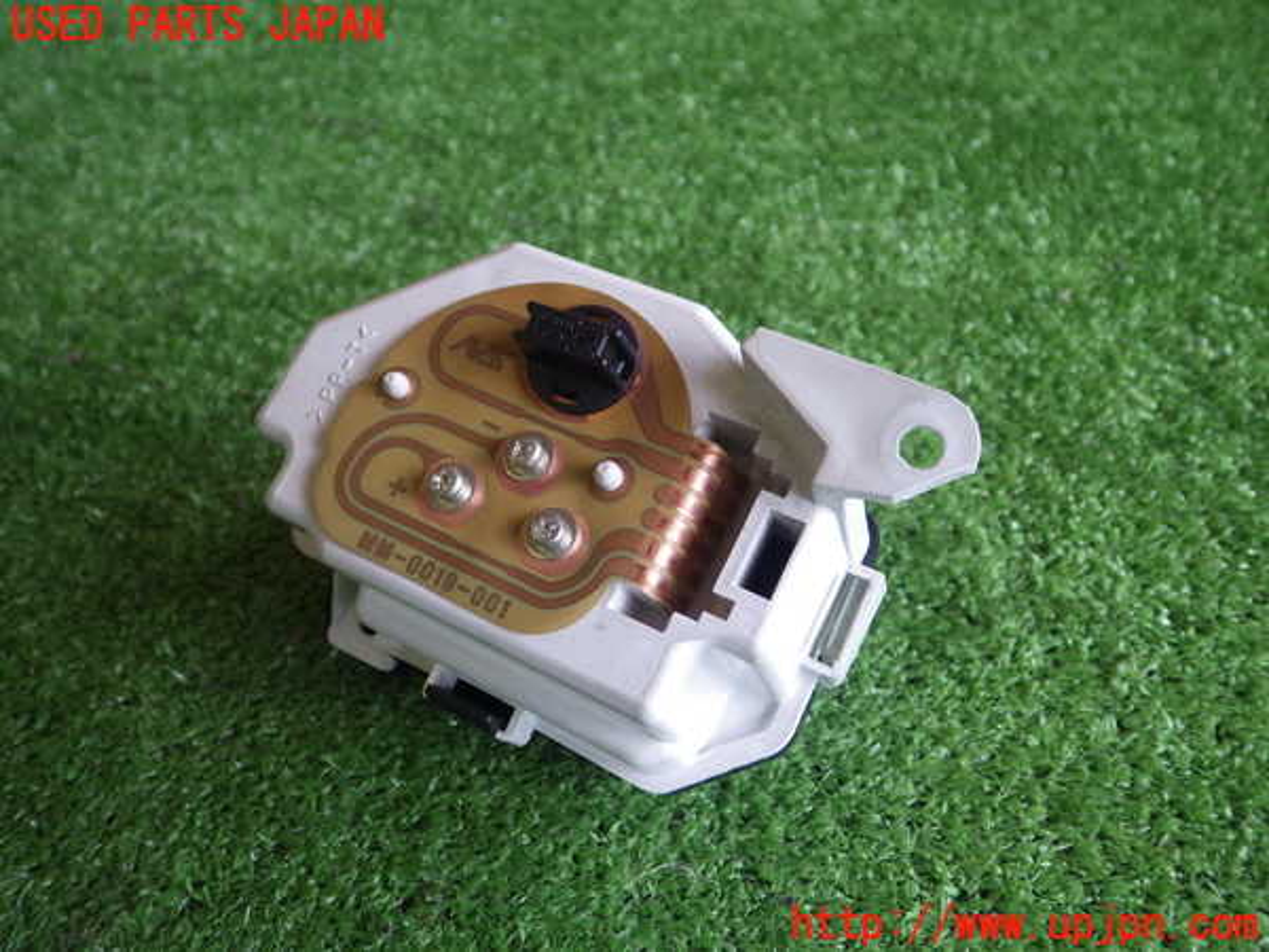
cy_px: 476
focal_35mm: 31
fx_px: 1136
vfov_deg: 45.4
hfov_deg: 58.4
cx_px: 634
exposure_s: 1/80
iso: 250
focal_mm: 5.5
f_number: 2.3
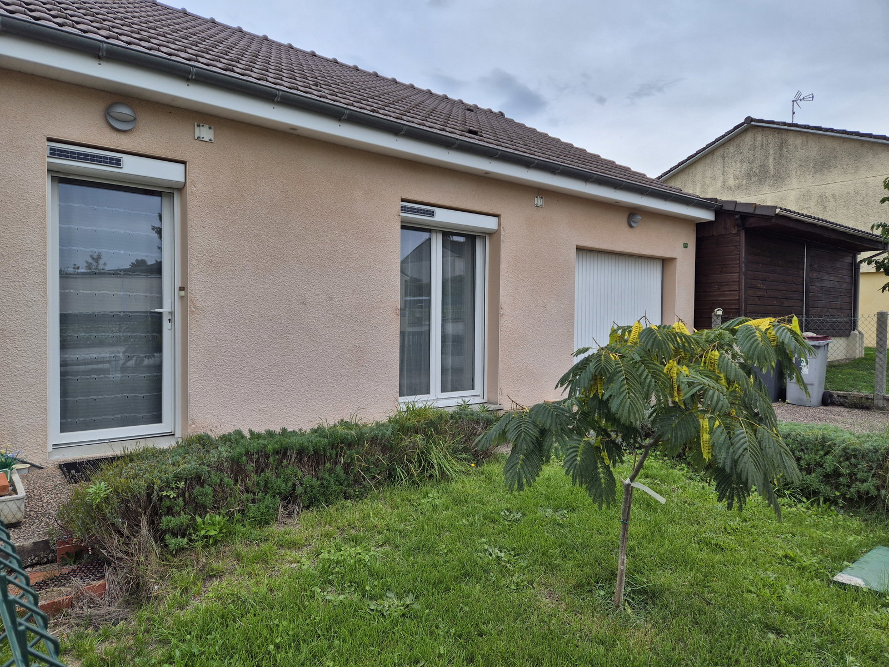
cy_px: 334
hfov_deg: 73.9
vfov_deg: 58.9
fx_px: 591
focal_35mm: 23
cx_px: 444
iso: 25
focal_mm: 5.4
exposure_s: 1/300
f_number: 1.8
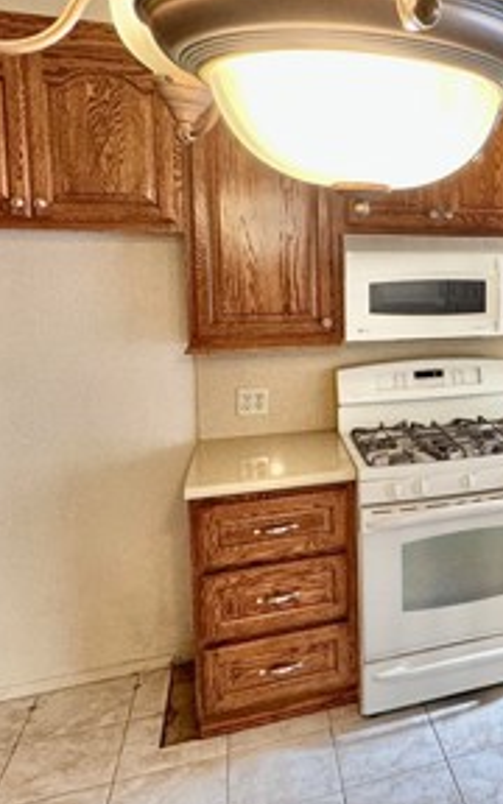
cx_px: 570
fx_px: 724
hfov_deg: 32.9
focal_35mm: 33
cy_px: 313
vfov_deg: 57.6
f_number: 2.2
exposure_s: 1/120
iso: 125
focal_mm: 2.22
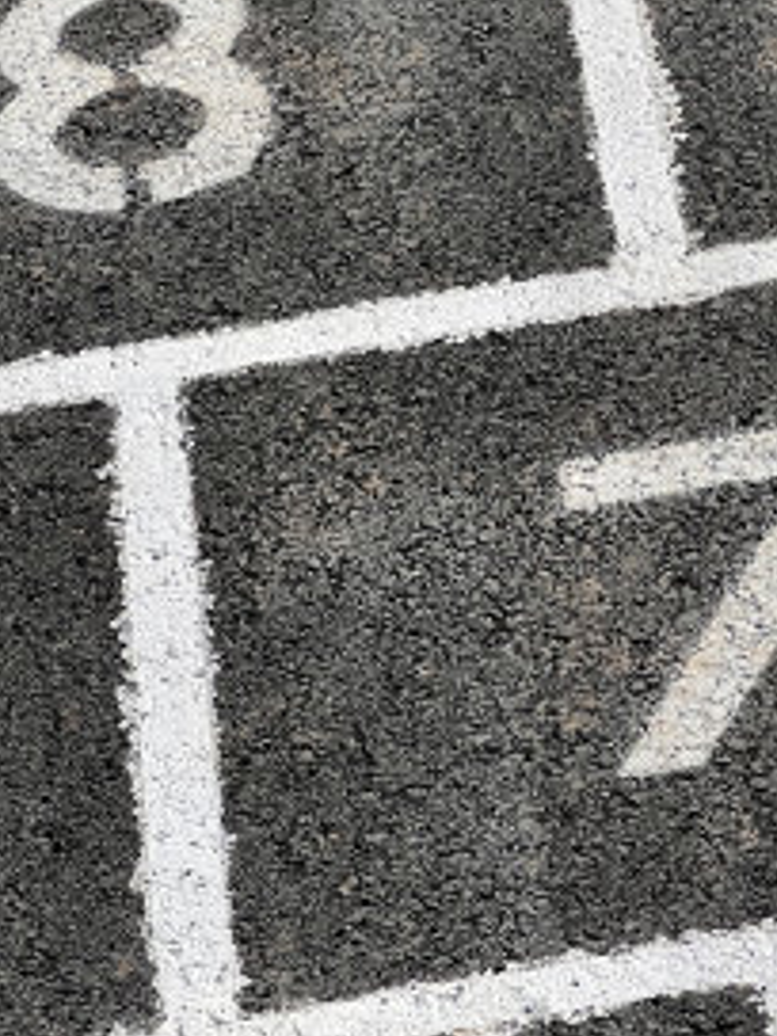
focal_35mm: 173
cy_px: 625
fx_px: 5178
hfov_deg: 8.5
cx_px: 718
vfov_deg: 11.4
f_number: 2.8
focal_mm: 9
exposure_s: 1/1193
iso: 32
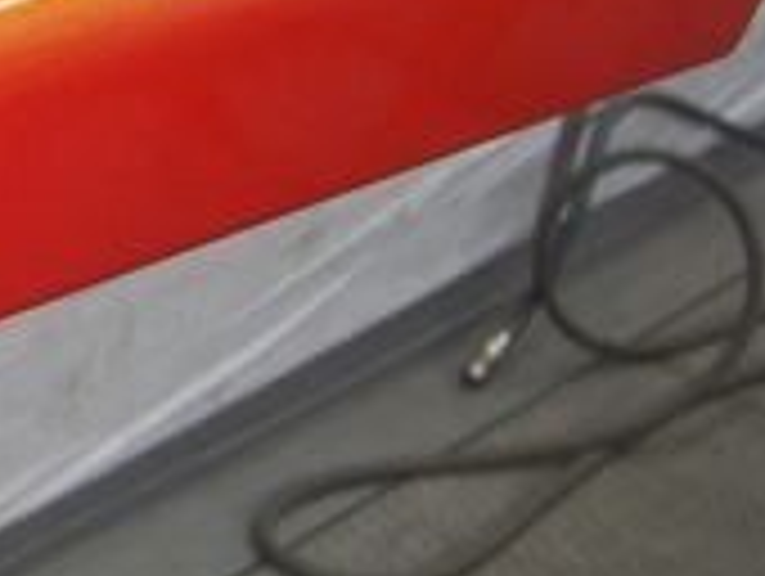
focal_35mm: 128
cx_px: -513
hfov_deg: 14.0
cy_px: -122
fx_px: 2833
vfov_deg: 11.4
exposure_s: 1/60
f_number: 2.7
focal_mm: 5.6
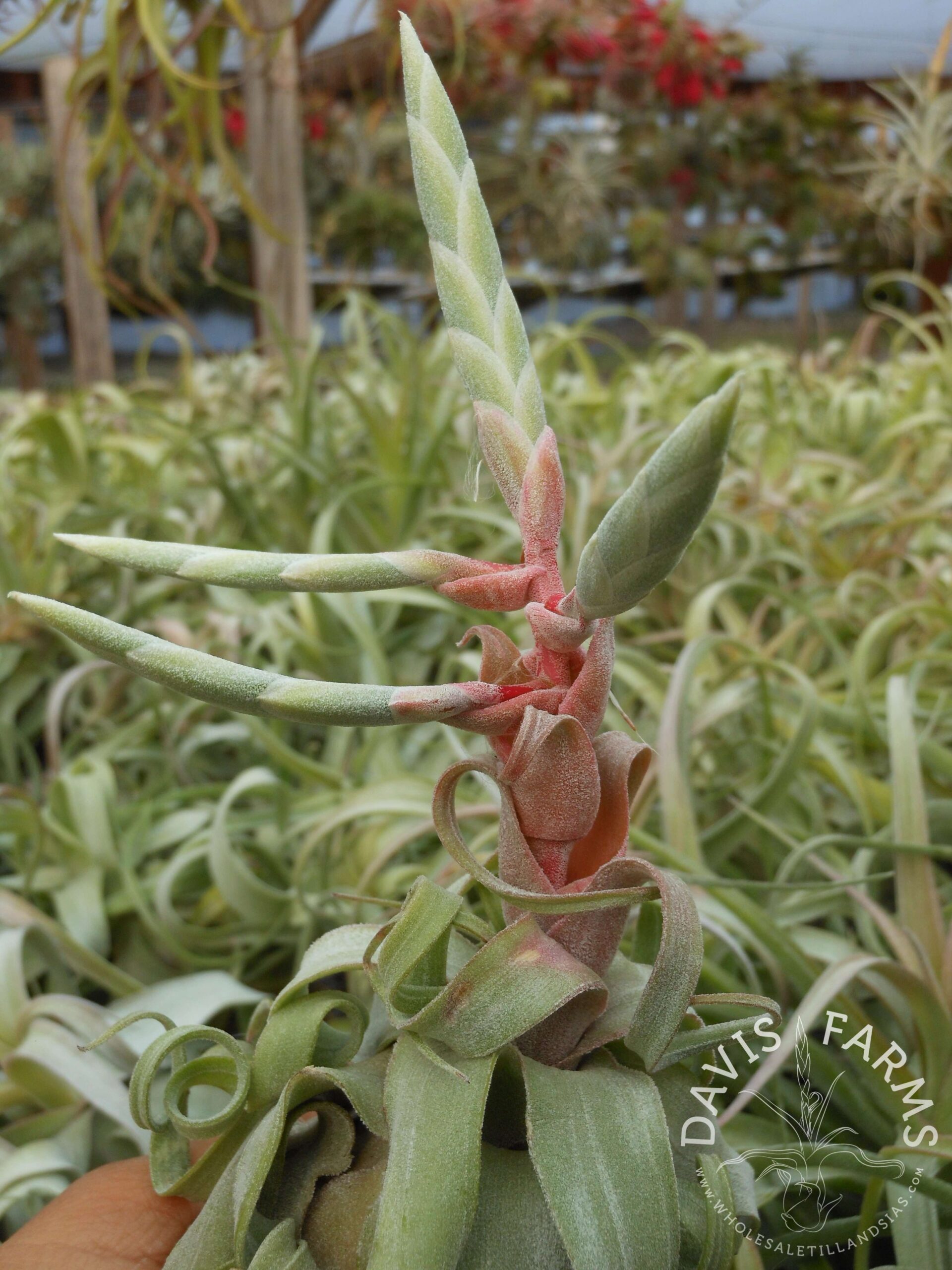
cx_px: 476
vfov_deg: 47.9
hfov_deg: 36.8
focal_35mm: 39
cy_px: 635
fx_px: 1430
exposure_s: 1/320
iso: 80
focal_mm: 6.9
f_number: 4.3
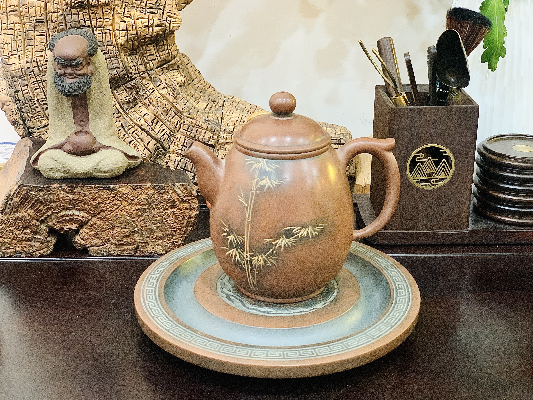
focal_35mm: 52
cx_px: 266
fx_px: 801
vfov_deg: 28.0
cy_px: 200
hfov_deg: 36.8
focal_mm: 6
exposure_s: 1/33
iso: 500
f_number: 2.4
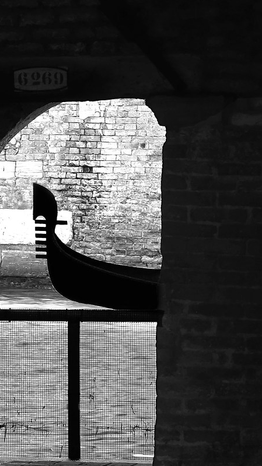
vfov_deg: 7.2
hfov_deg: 4.1
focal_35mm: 299
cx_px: -2
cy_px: 281
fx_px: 3696
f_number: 3.5
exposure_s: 1/100
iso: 320
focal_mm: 34.68
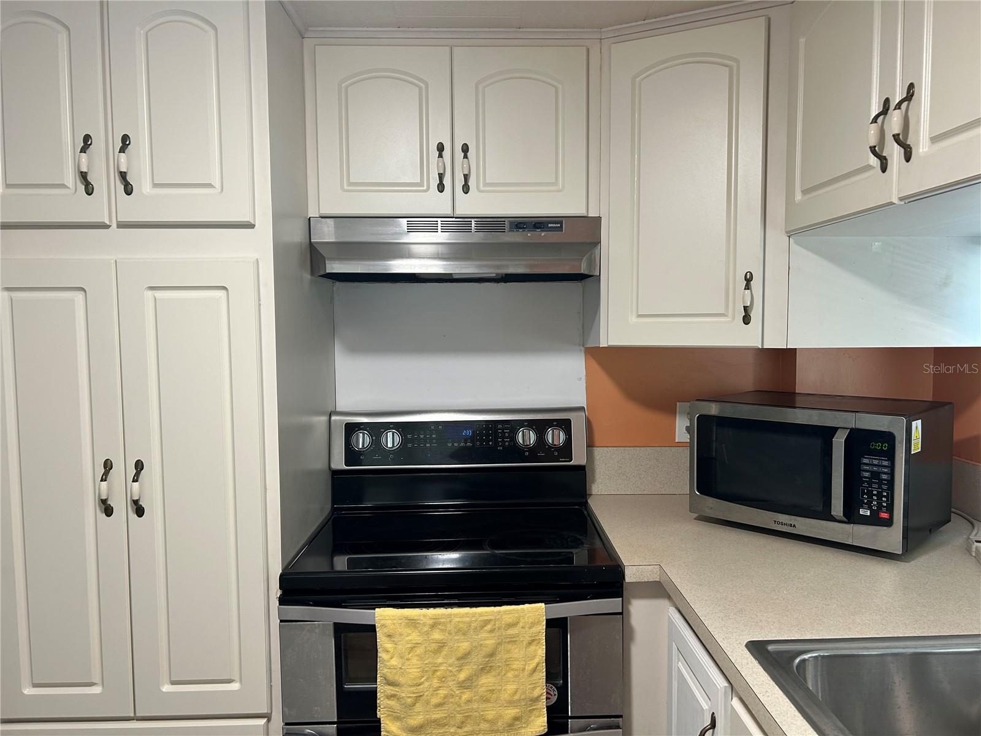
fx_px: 737
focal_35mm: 26
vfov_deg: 53.1
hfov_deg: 67.3
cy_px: 368
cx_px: 490
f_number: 1.5
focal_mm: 5.7
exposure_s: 1/60
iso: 125
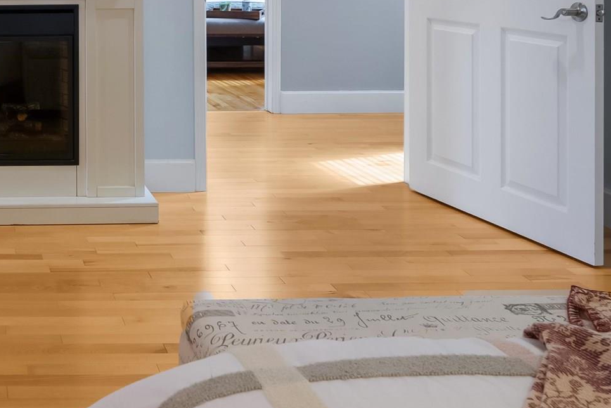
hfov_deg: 34.4
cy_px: -60
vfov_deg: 24.4
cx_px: -37
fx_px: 866
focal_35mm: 51
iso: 250
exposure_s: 1/3
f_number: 8
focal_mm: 16
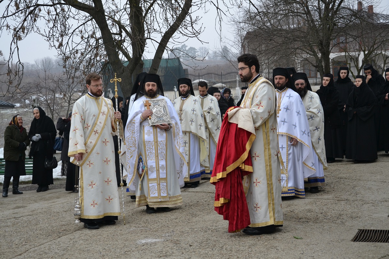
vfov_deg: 25.8
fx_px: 567
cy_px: 130
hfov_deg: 37.9
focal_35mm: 52
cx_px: 194
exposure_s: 1/125
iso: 320
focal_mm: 35
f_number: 5.6
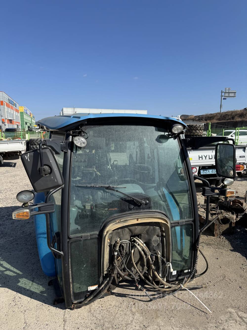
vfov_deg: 71.6
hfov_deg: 56.8
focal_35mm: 24
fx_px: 228
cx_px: 124
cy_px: 165
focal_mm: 6.76
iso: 80
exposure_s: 1/4608
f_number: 1.78
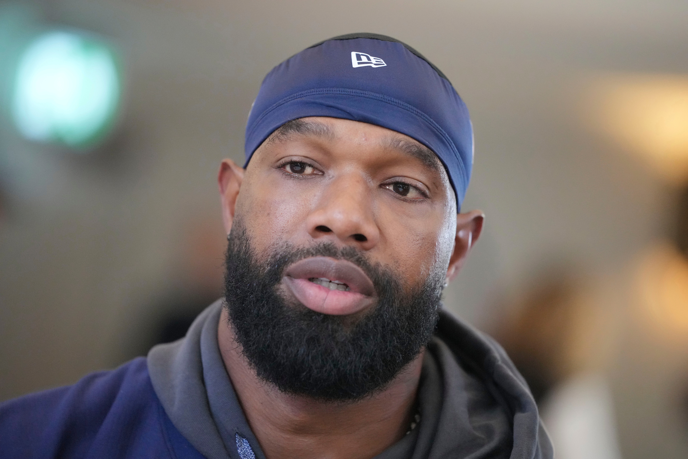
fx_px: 3822
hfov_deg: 10.3
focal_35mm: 200
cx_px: 344
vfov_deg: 6.9
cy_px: 230
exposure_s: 1/250
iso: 6400
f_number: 2.8
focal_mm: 200
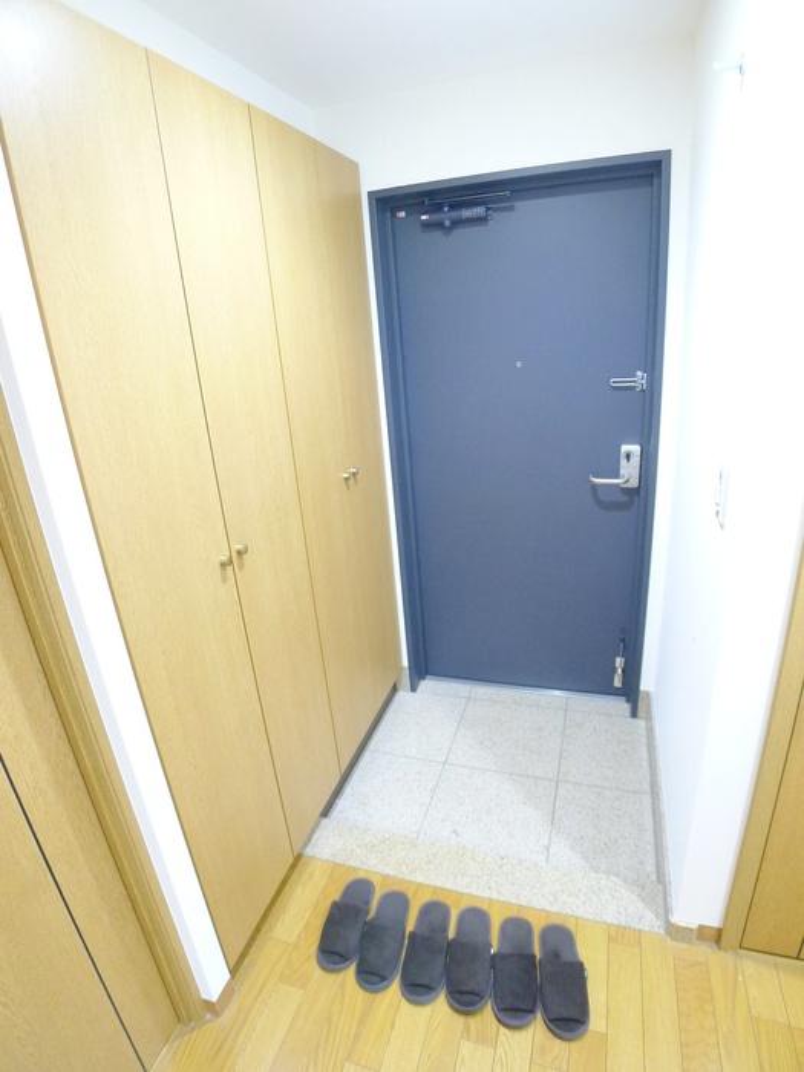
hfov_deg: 56.8
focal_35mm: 24
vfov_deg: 71.6
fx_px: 743
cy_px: 536
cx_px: 402
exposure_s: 1/10
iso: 400
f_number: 2
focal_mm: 5.1
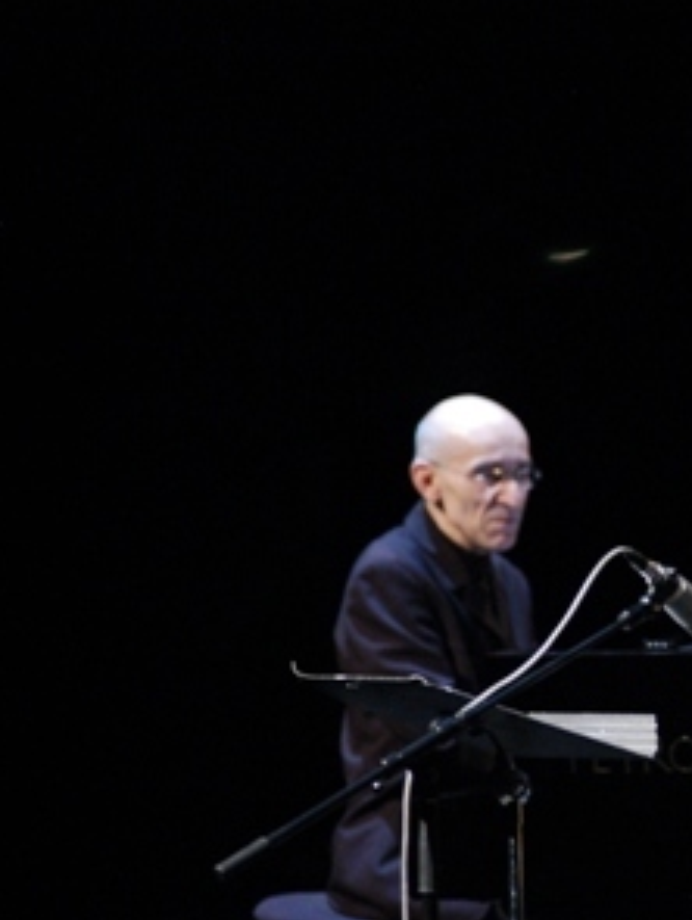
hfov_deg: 4.4
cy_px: 458
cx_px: 680
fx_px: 9009
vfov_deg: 5.8
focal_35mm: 339
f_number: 2.8
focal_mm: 155
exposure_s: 1/80
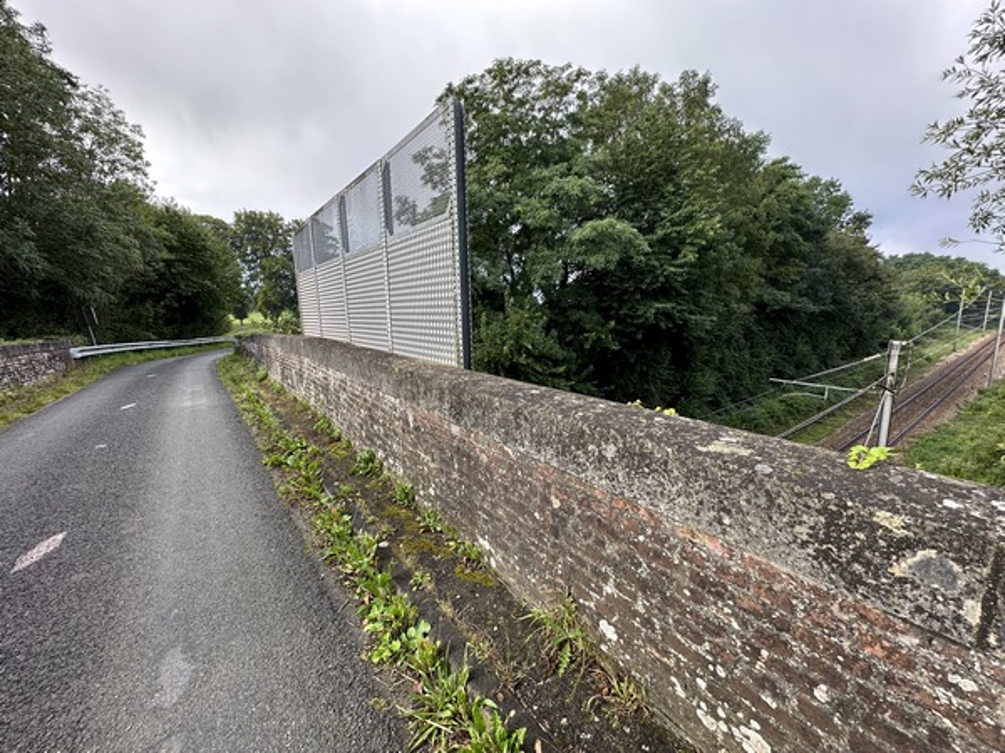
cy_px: 376
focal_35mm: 14
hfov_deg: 102.1
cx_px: 502
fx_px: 406
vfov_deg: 85.7
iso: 40
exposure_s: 1/222
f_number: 2.2
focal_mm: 2.22
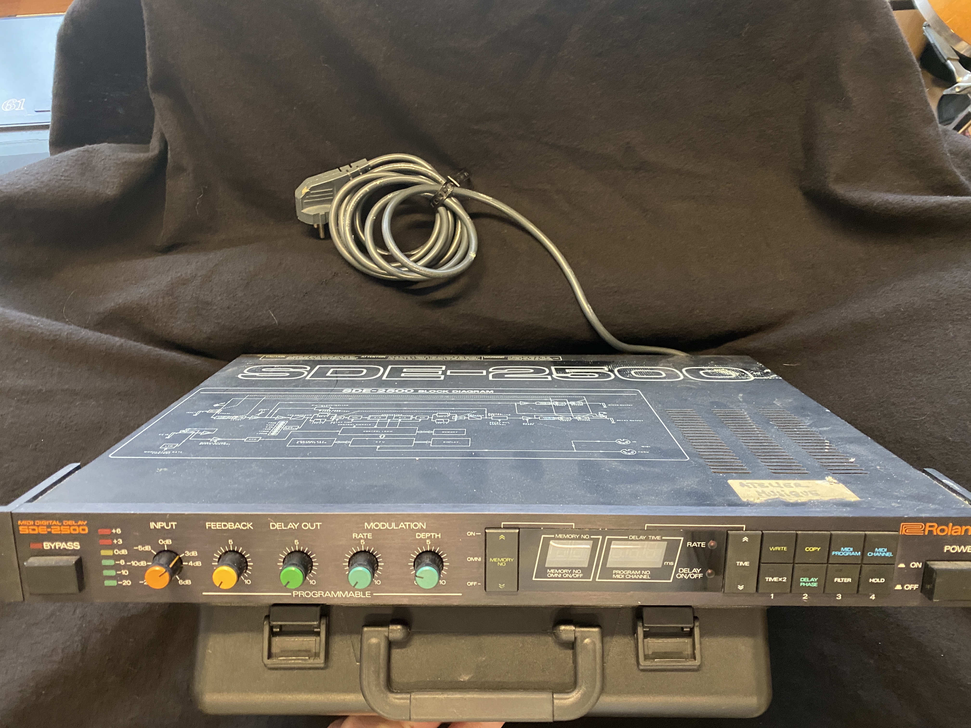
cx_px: 486
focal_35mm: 26
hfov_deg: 67.3
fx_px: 729
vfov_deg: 53.1
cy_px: 364
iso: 500
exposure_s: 1/25
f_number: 1.8
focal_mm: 4.25
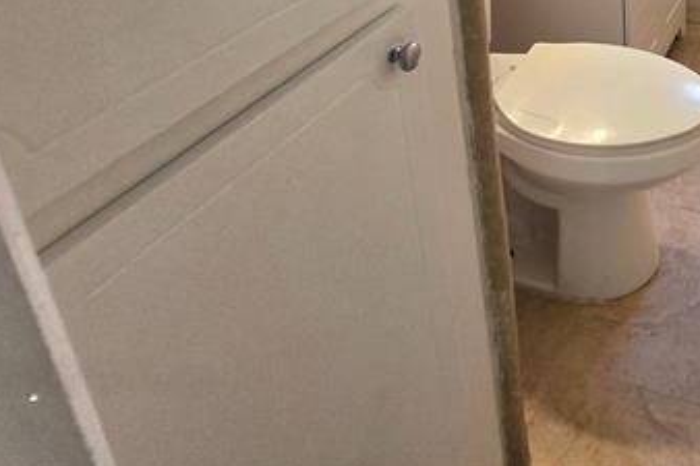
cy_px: -147
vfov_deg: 31.3
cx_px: 683
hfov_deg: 49.2
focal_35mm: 32
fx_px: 622
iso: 80
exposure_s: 1/60.2
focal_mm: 2.2
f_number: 2.2
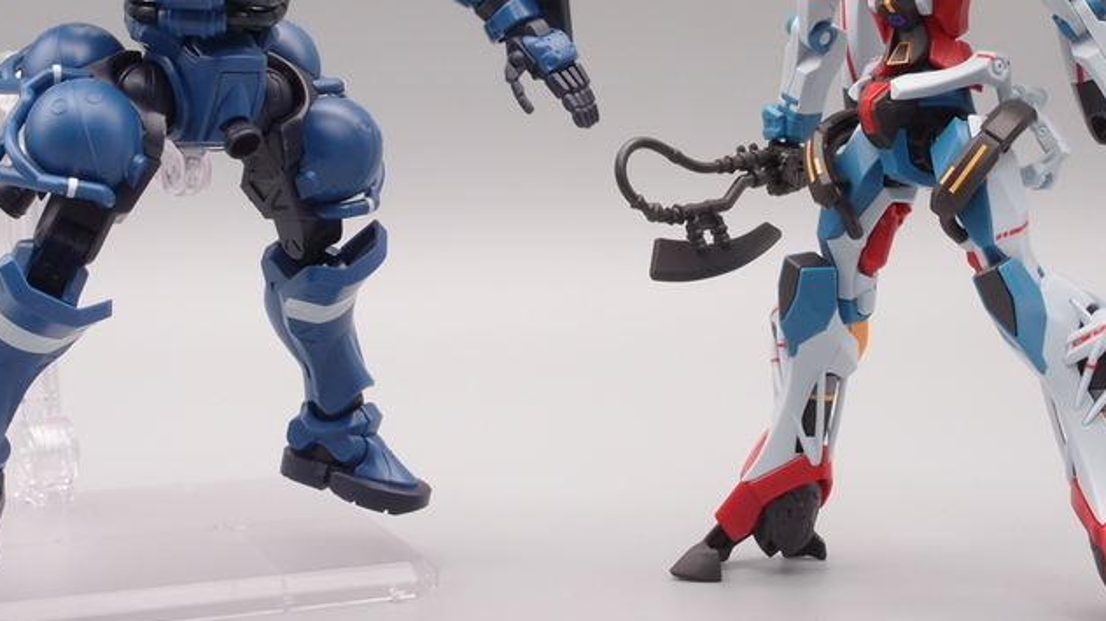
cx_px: 494
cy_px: 119
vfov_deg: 17.3
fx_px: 2023
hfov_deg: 30.6
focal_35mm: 69
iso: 100
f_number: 8
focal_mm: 10.83
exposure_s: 1/8
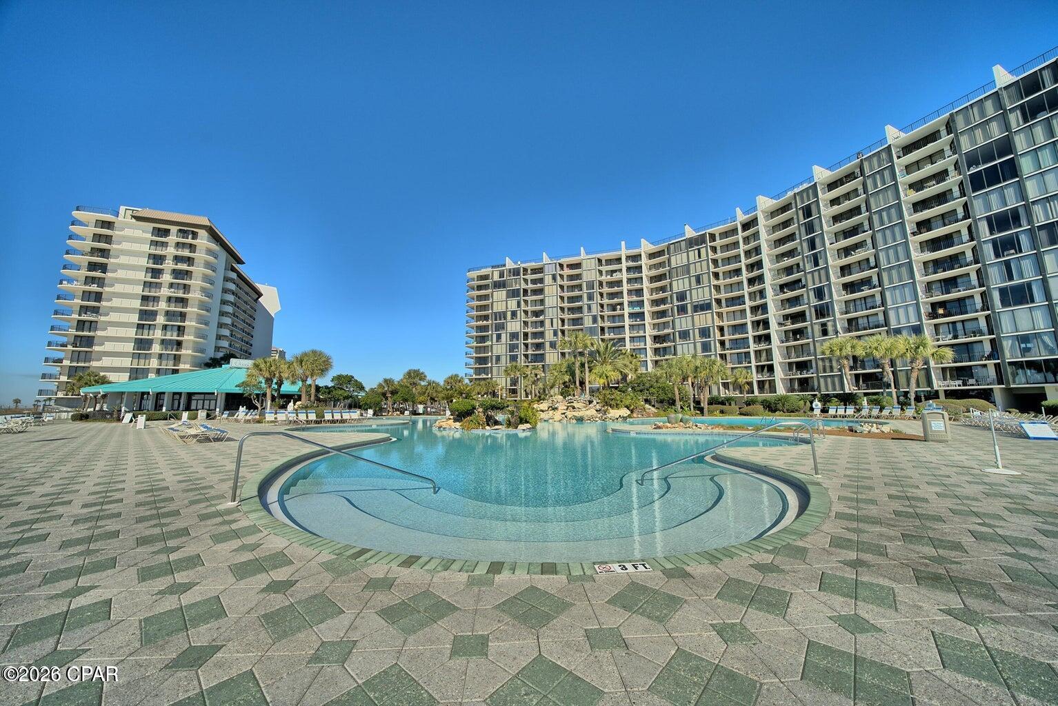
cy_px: 353
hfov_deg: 112.6
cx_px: 529
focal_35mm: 12
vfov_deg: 90.1
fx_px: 353
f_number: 8
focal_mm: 12
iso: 100
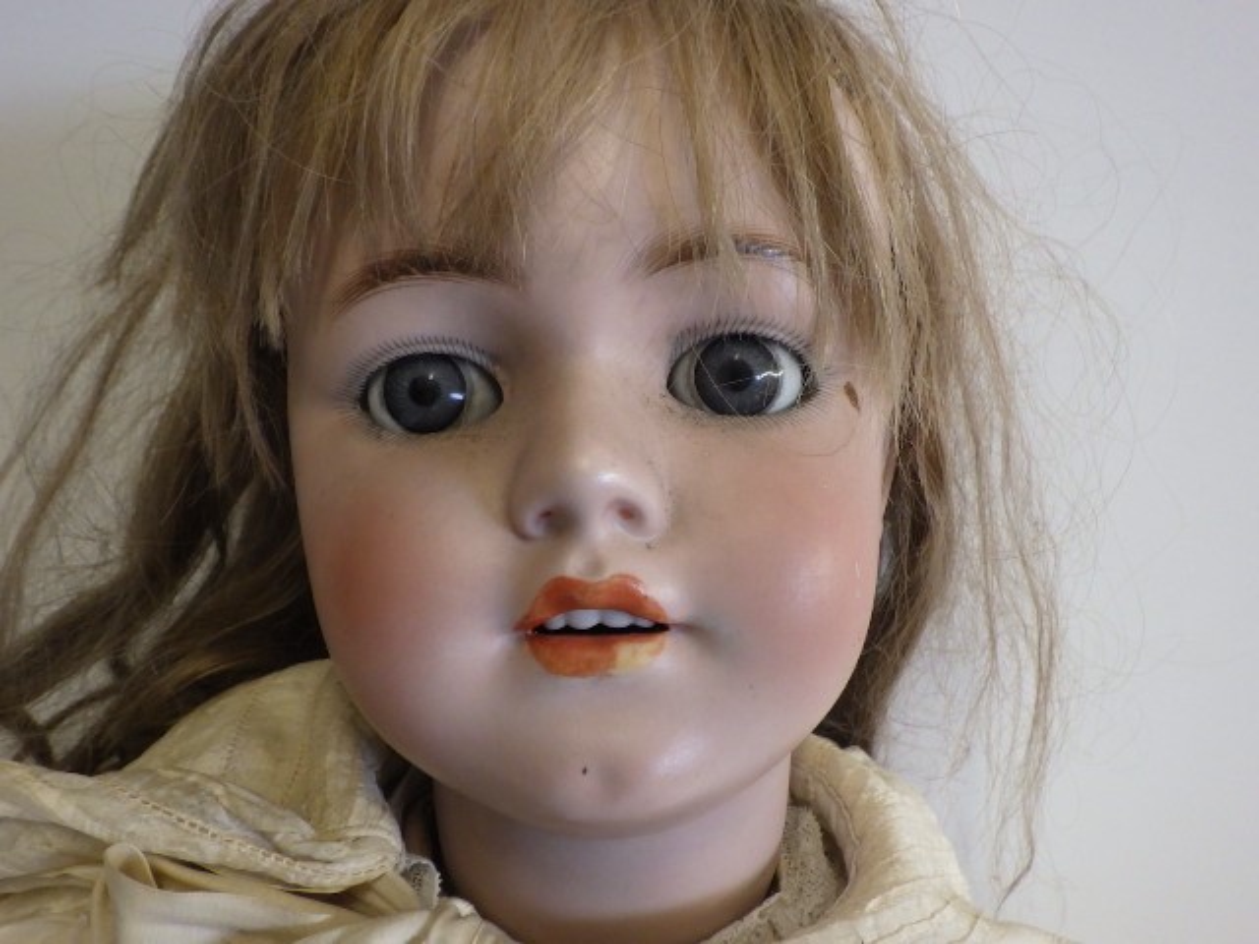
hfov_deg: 63.4
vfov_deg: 49.7
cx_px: 630
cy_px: 472
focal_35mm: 28
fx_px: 1018
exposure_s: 1/45
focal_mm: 5
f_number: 3.5
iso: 500
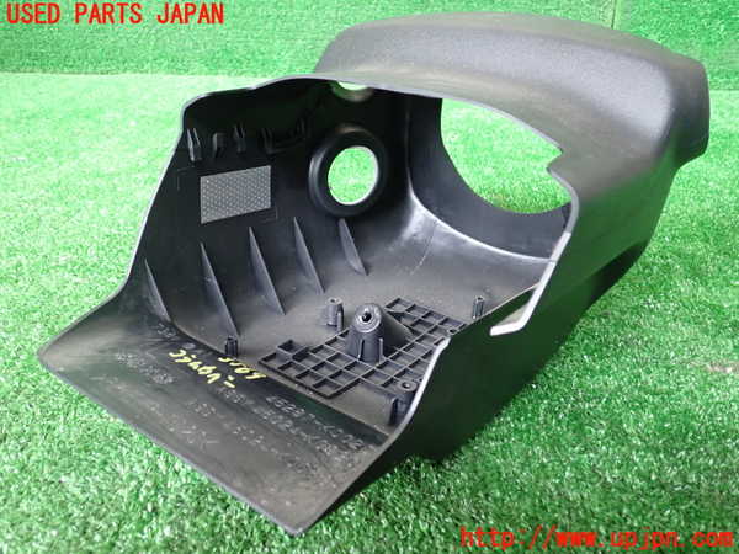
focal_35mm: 30
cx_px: 370
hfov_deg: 60.0
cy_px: 277
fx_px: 640
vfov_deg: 46.8
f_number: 2.3
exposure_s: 1/30
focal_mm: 5.4
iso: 640
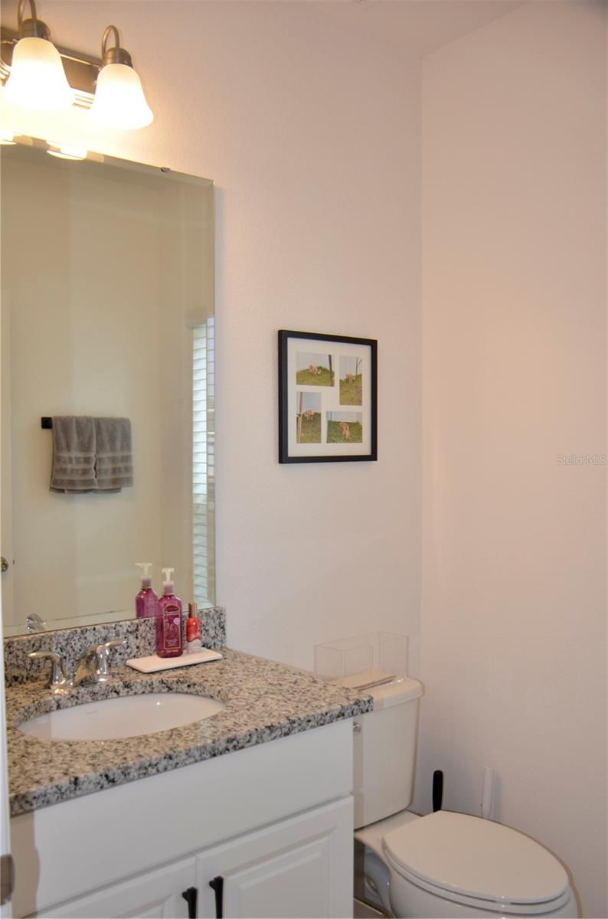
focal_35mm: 33
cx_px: 304
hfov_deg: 39.8
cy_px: 460
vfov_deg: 57.3
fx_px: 840
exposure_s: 1/125
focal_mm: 22
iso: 280
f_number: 3.5
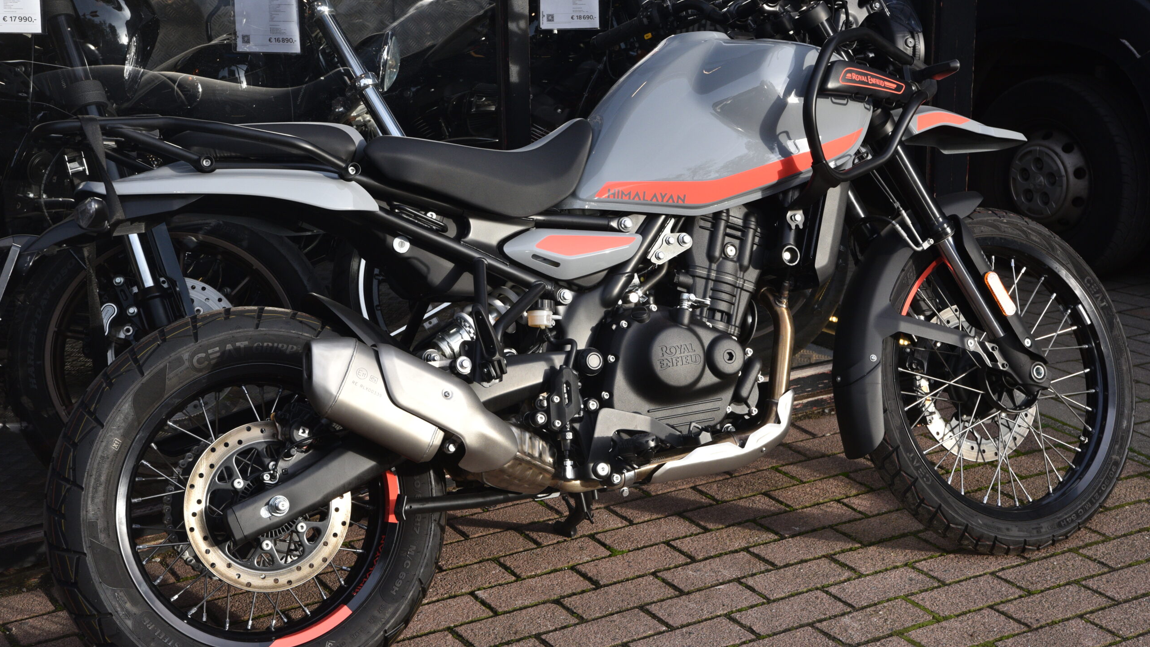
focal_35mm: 61
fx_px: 1860
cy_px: 279
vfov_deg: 19.7
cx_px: 575
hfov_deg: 34.4
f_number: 10
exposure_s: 1/400
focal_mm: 58
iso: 1000
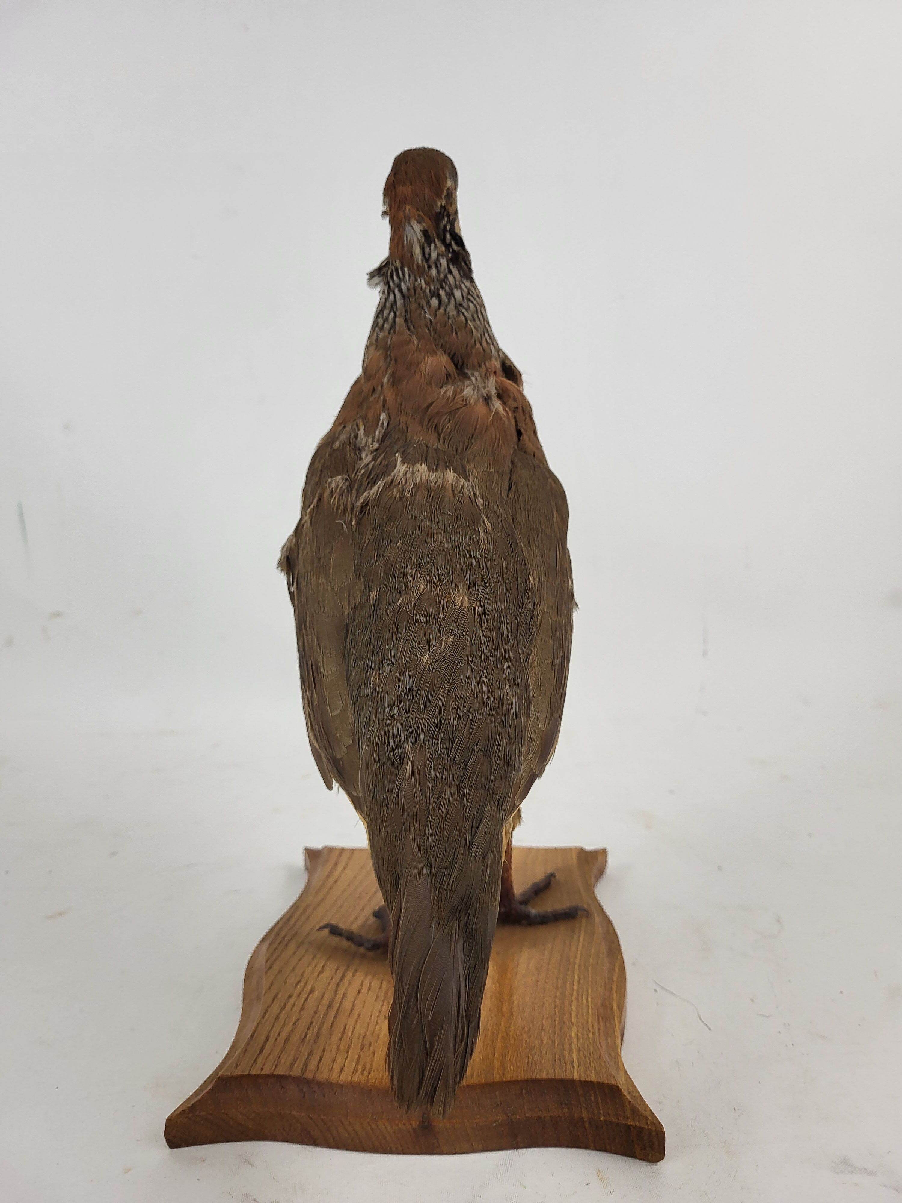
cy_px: 602
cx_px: 451
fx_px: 903
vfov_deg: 67.3
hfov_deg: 53.1
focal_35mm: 26
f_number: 1.8
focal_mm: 5.4
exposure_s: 1/100
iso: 200
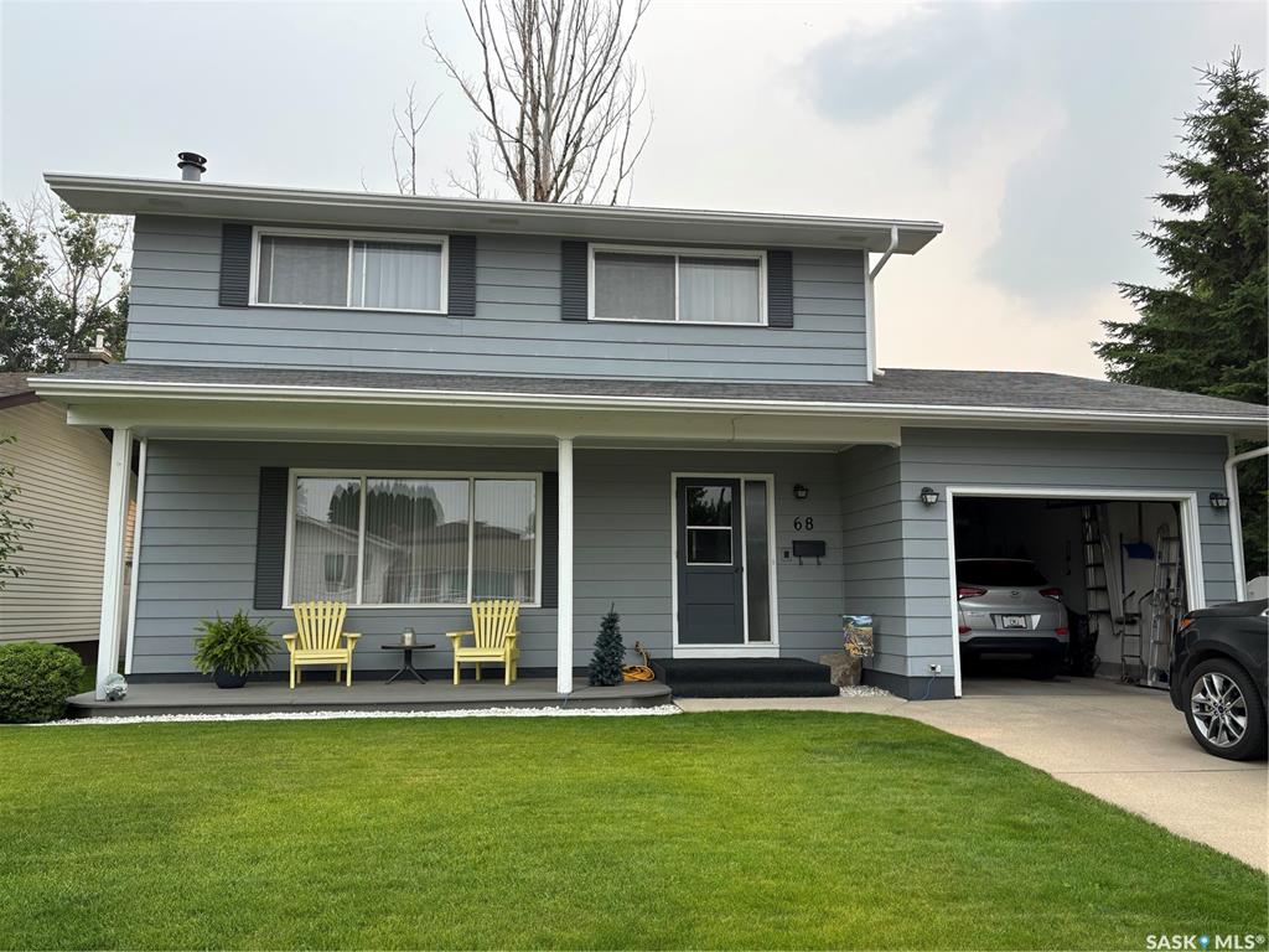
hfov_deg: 67.3
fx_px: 953
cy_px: 476
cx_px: 634
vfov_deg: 53.1
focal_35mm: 26
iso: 50
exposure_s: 1/1220
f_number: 1.6
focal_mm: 5.96
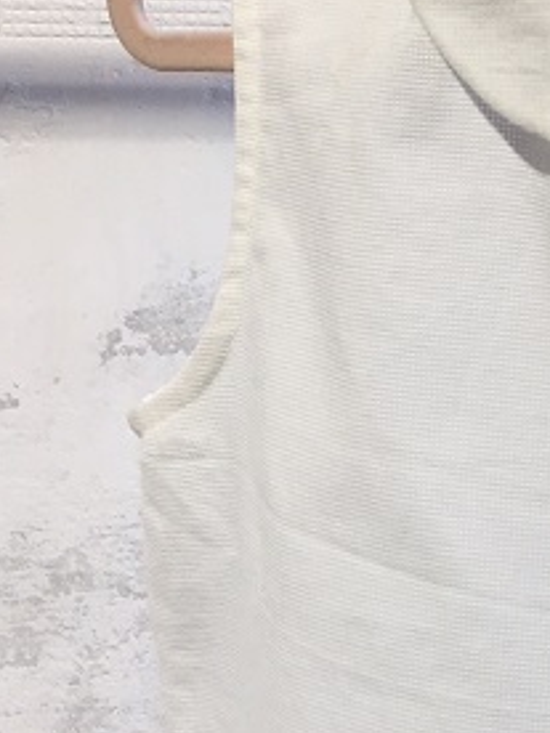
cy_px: 352
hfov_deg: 14.2
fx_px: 2076
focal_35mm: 98
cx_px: 813
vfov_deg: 20.0
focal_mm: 4.15
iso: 25
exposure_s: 1/100
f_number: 2.2
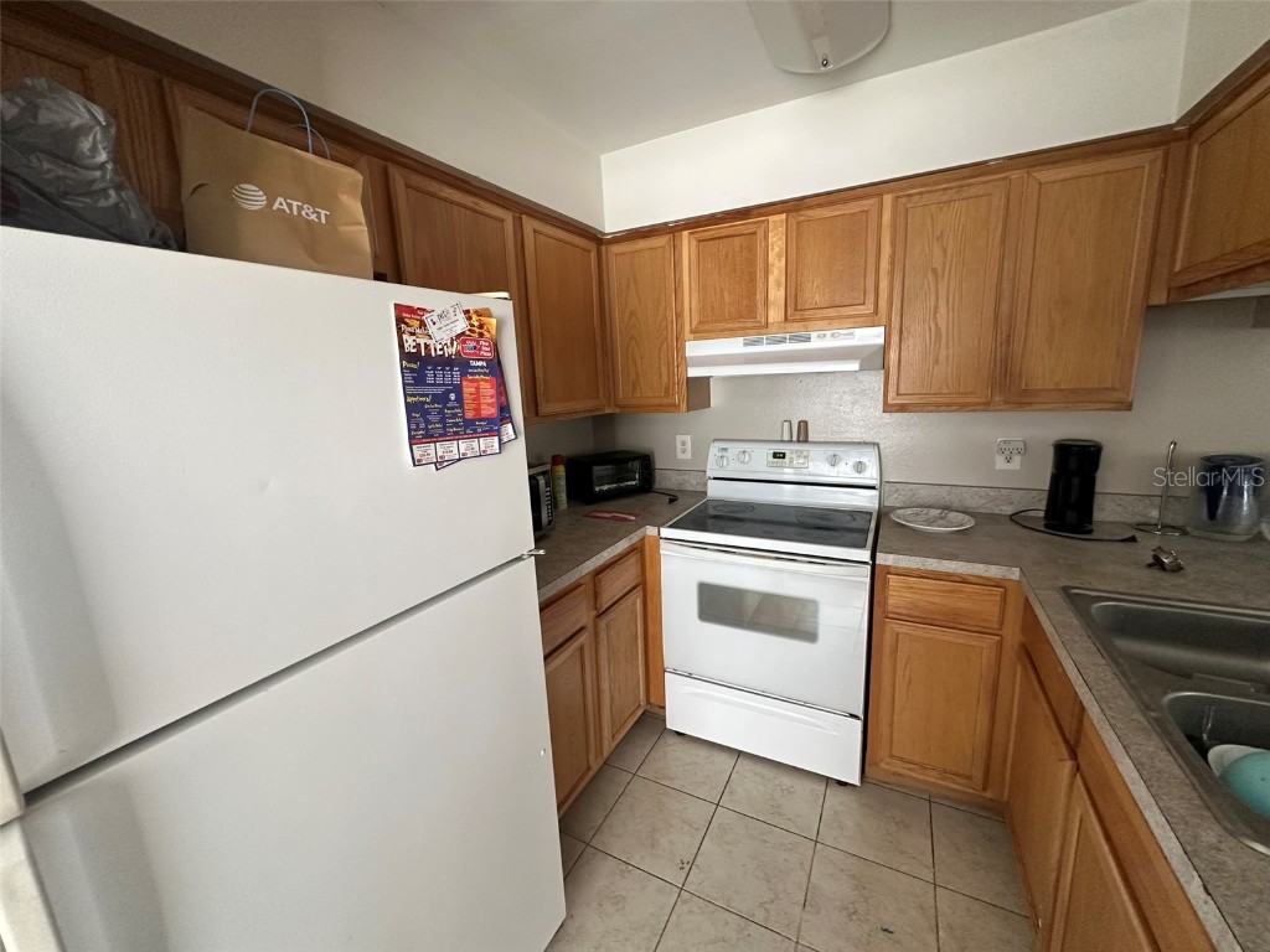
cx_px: 635
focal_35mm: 14
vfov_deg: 85.7
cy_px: 476
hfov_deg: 102.1
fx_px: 514
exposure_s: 1/99
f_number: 2.2
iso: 250
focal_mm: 2.22
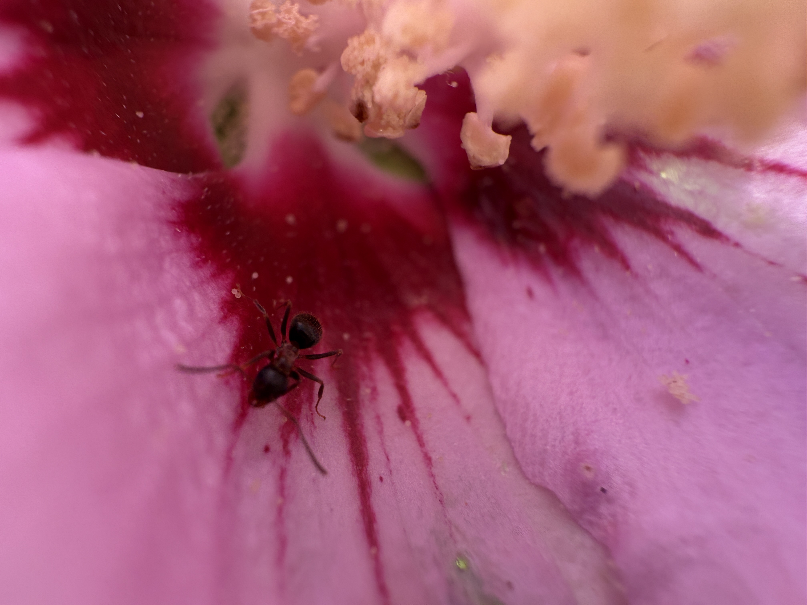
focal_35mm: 24
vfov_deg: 56.8
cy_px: 302
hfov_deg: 71.6
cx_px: 404
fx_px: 560
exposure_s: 1/295
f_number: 2.2
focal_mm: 2.22
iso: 40
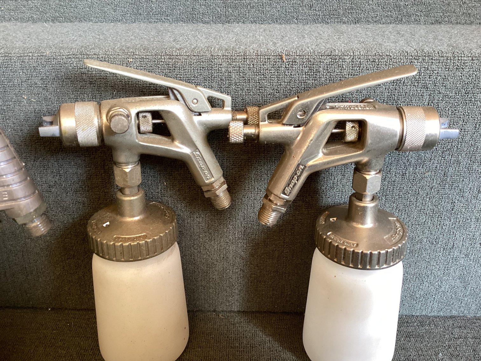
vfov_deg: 45.4
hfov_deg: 58.3
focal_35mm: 31
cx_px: 240
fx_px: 431
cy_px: 180
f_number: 2.4
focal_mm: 3.3
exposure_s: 1/50
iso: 200
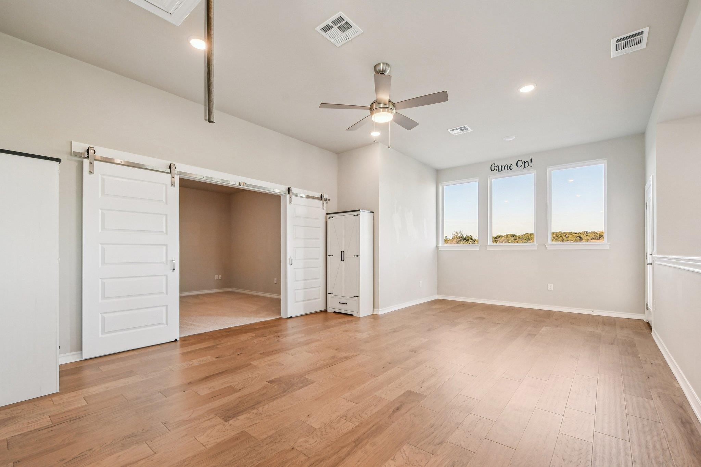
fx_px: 292
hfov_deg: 100.4
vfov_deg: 77.3
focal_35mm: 15
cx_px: 350
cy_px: 234
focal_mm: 10
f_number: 8
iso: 400
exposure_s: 1/80
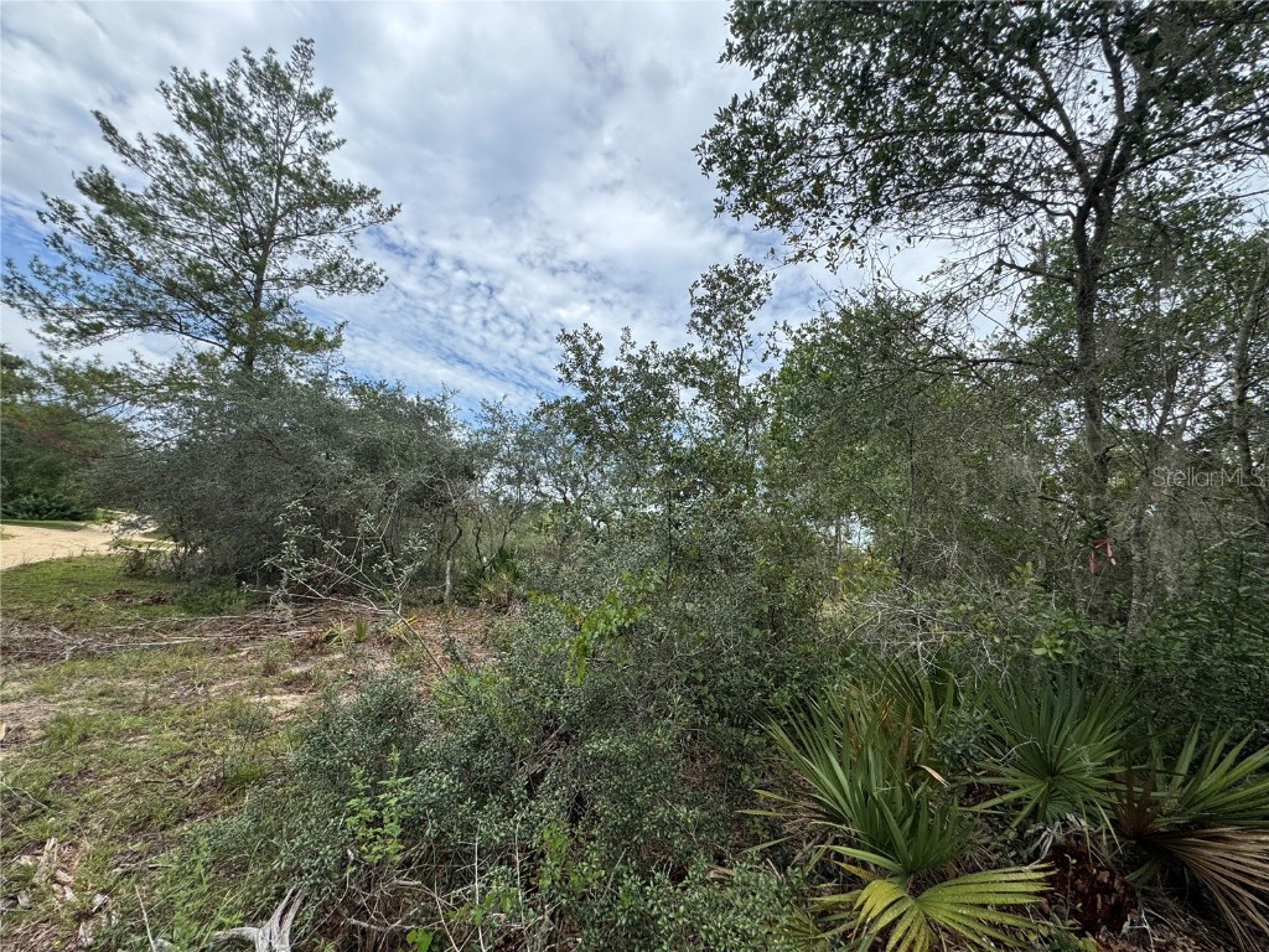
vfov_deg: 85.7
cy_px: 476
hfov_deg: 102.1
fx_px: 513
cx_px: 634
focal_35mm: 14
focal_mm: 2.22
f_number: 2.2
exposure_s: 1/1477
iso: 50
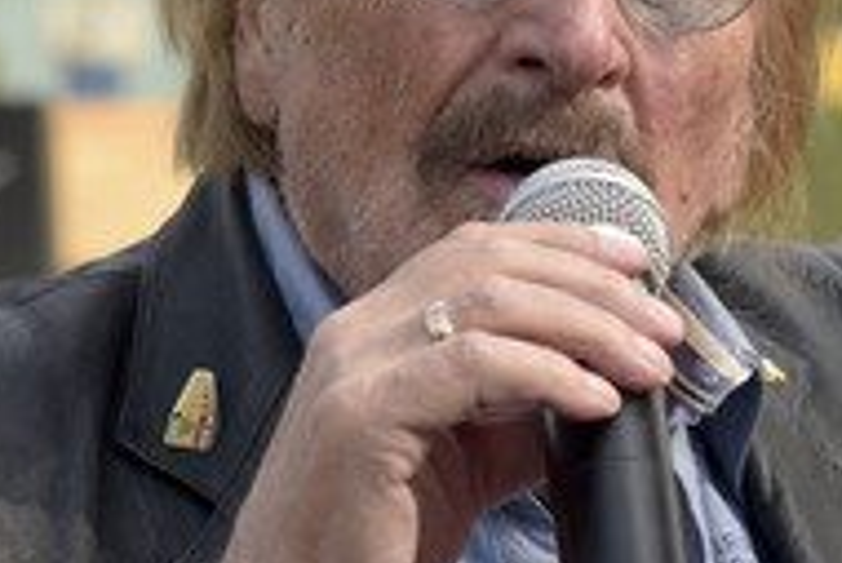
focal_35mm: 237
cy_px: 40
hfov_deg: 8.7
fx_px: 5547
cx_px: 538
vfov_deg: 5.8
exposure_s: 1/500
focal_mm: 100
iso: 500
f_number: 7.1
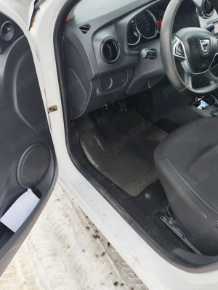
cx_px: 109
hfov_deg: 46.8
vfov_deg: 60.0
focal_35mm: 30
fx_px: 252
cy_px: 145
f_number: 1.9
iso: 50
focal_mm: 6.12
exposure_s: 1/100
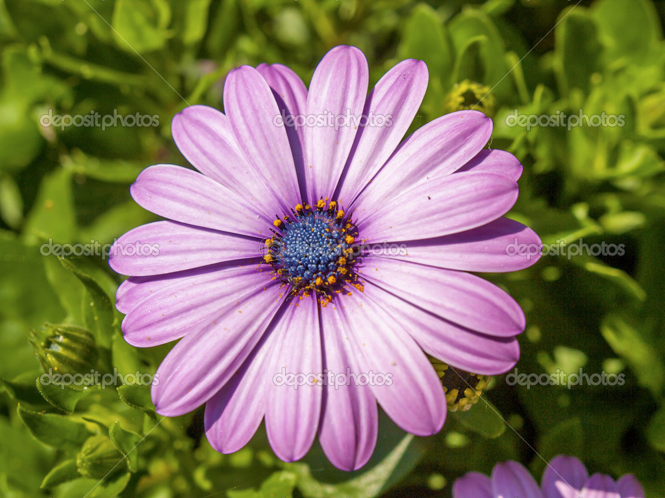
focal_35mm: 66
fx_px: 1268
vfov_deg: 22.3
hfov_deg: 29.4
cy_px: 249
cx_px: 332
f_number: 5.6
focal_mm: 33
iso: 250
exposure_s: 1/2000
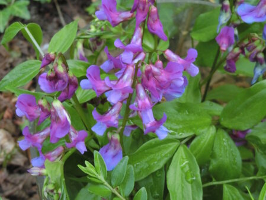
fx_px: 461
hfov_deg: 32.2
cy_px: 100
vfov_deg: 24.4
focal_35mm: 60
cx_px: 133
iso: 320
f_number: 5
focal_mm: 10.7
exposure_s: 1/125
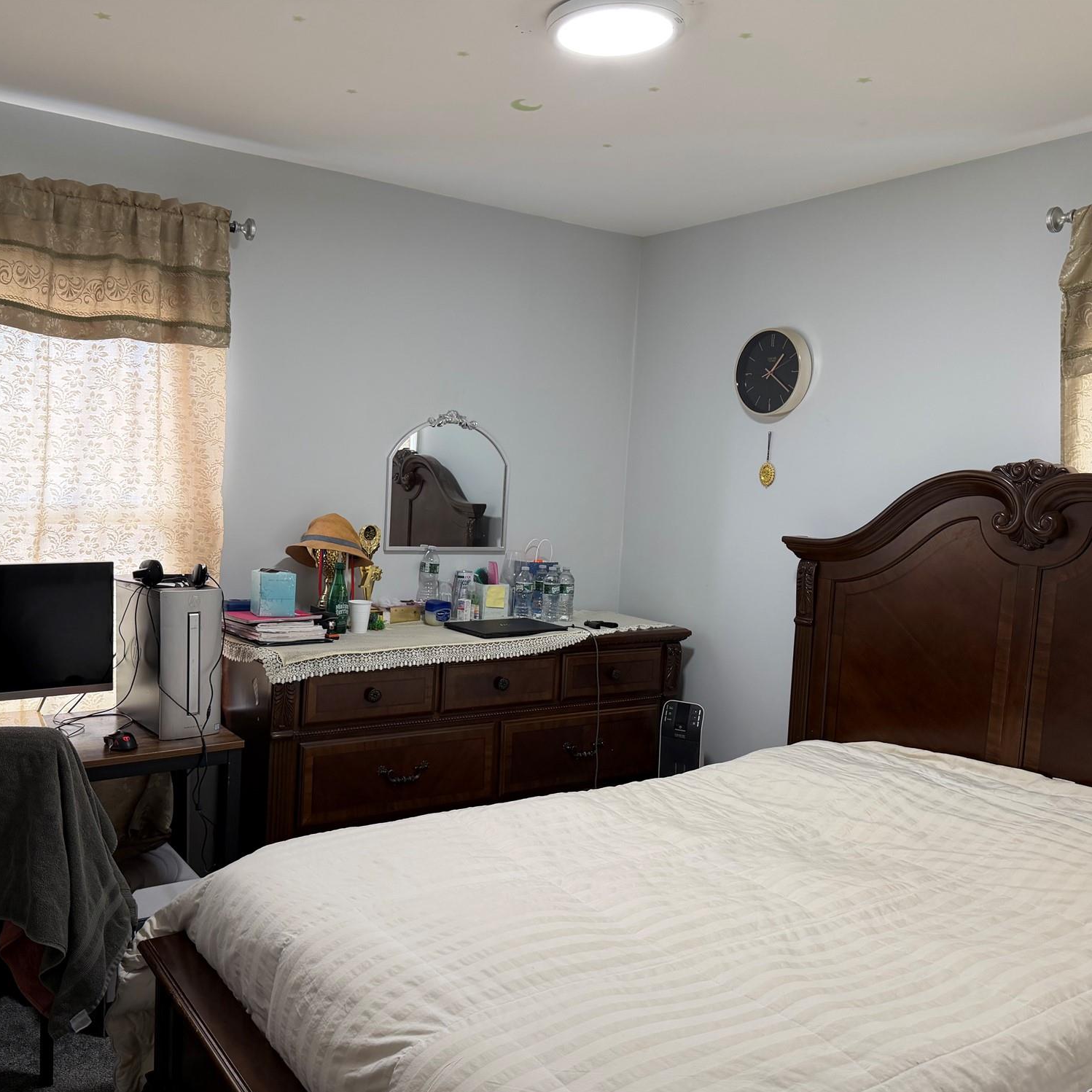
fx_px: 1035
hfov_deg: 55.5
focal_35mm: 29
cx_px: 486
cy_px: 555
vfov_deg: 55.6
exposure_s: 1/60
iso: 160
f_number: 1.78
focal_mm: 6.76
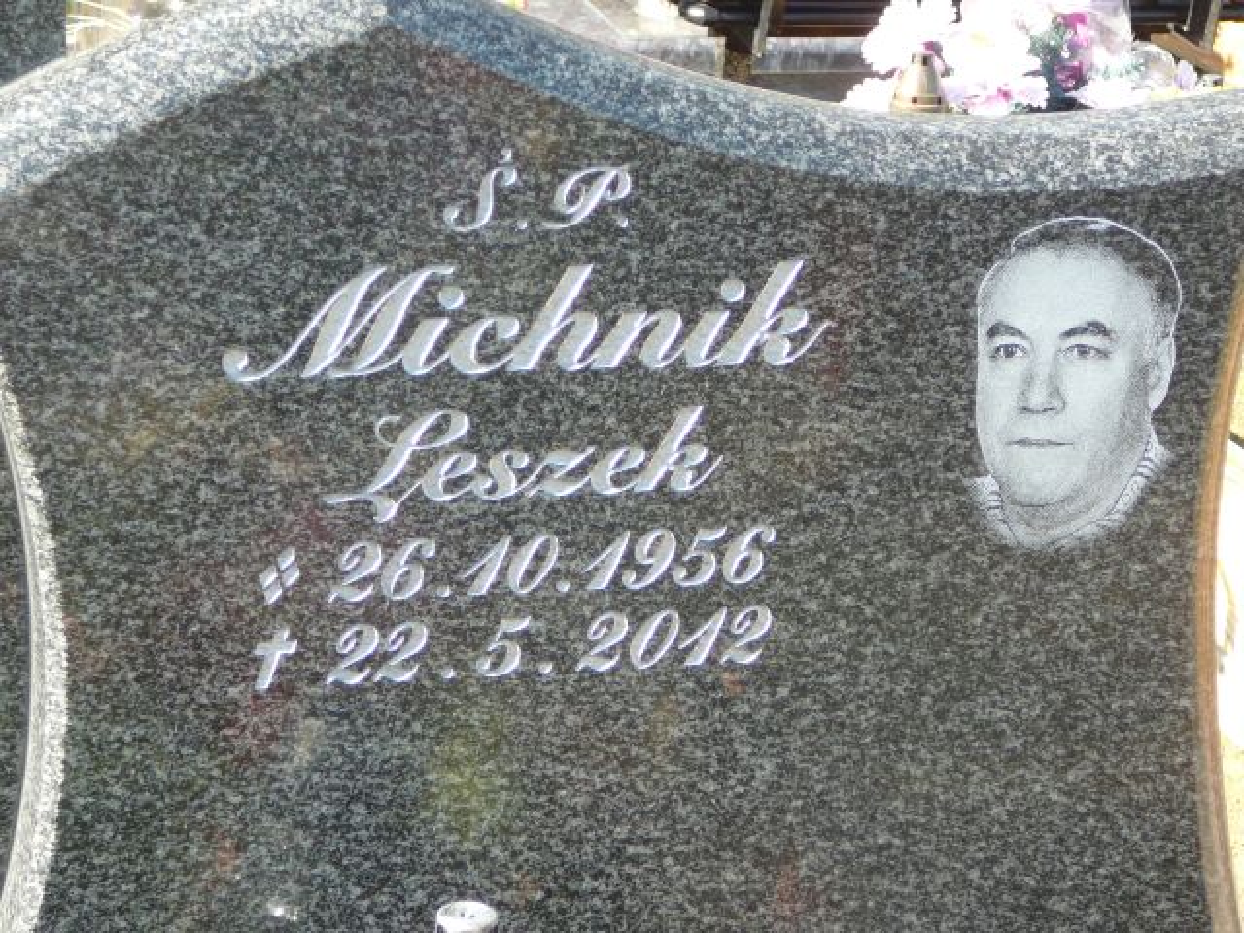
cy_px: 466
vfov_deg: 14.1
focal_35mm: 105
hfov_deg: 18.7
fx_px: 3773
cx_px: 622
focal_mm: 15.6
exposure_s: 1/100
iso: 80
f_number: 3.9
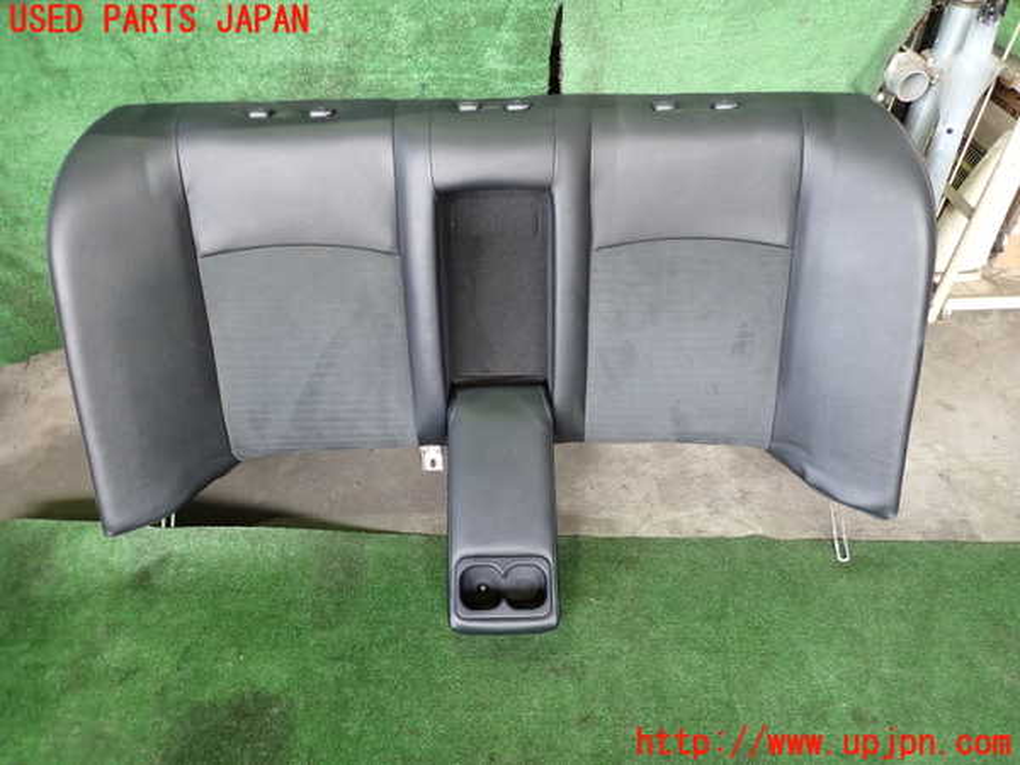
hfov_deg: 69.4
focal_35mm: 25
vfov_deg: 54.9
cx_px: 510
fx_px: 737
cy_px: 382
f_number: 2
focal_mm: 4.5
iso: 320
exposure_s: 1/30
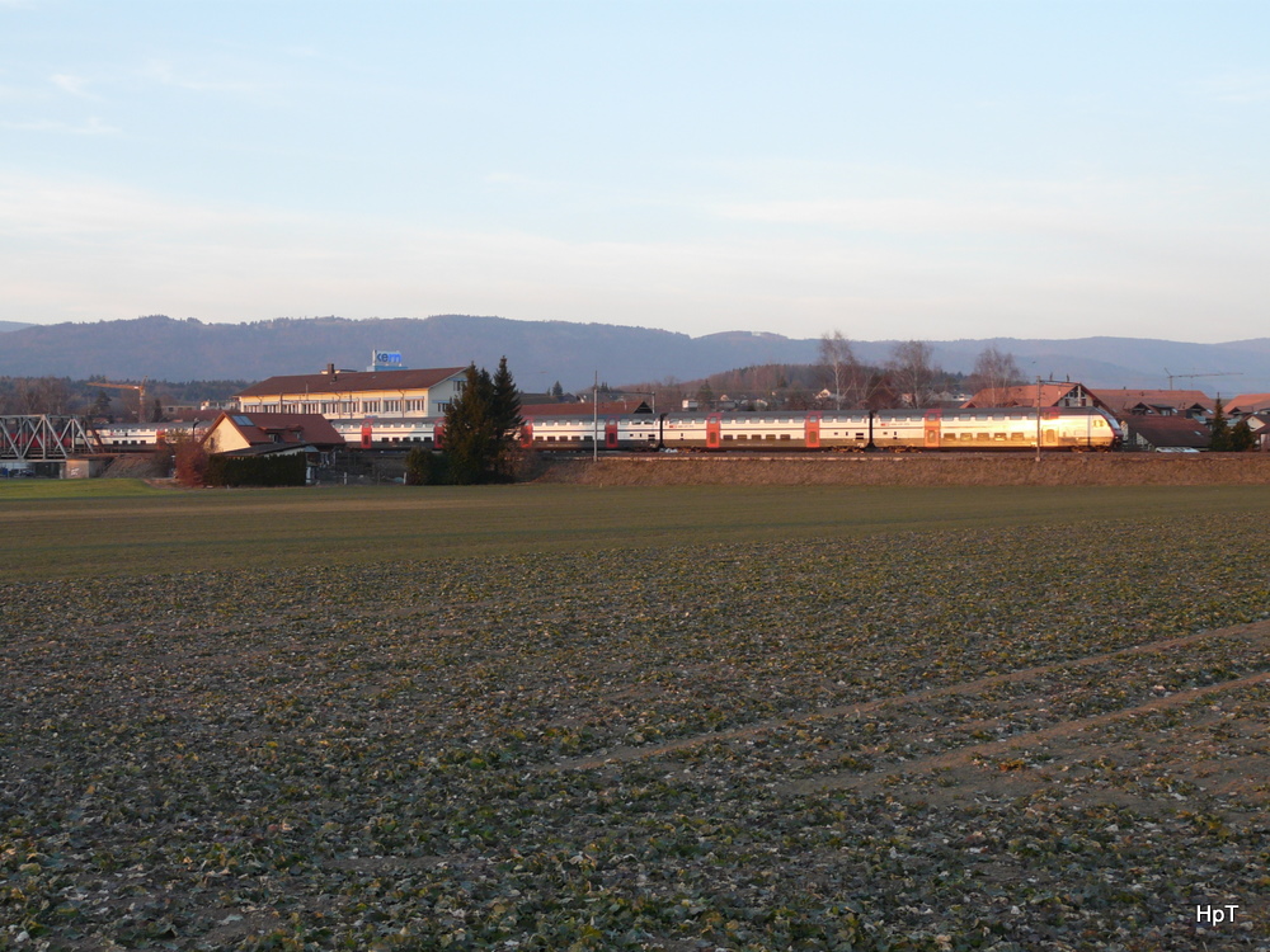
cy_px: 476
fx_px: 1651
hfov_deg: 42.1
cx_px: 635
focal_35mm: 45
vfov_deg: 32.2
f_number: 3.6
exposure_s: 1/125
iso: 100
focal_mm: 7.4
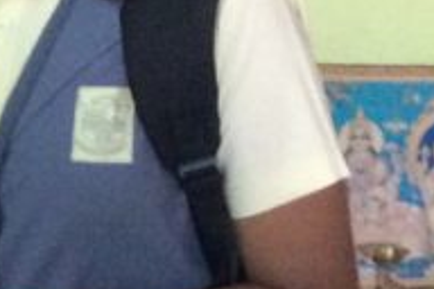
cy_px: 132
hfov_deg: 10.5
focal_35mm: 183
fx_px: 2206
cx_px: -359
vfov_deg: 7.5
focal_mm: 3.3
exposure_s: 1/24
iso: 320
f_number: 2.4
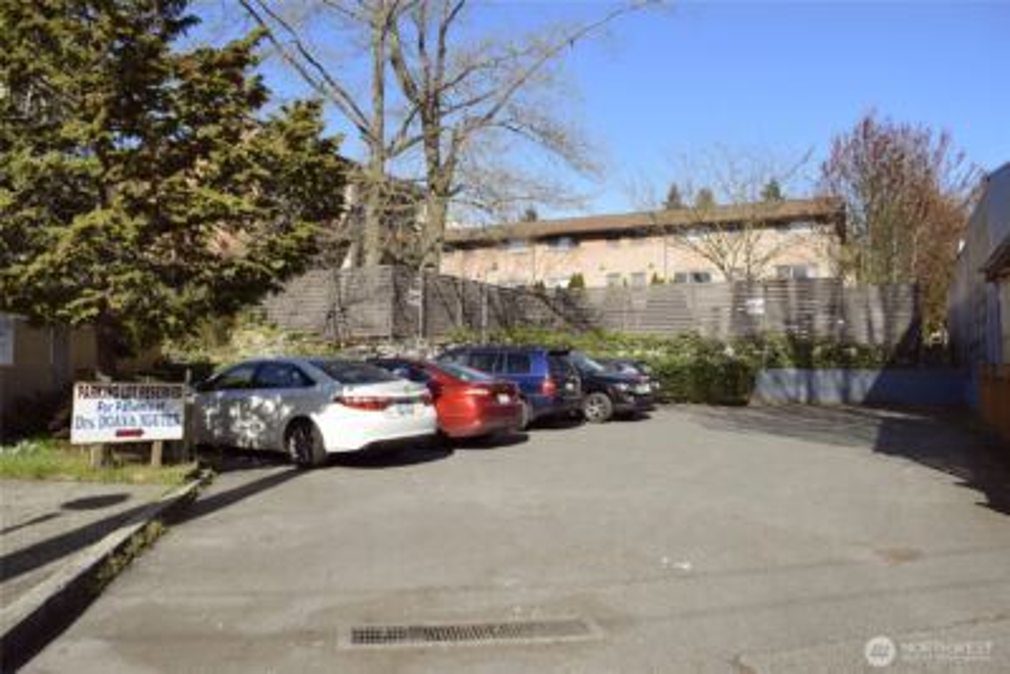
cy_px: 337
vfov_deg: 48.0
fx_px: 758
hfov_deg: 67.4
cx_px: 505
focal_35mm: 27
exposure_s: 1/400
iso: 200
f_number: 10
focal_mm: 18
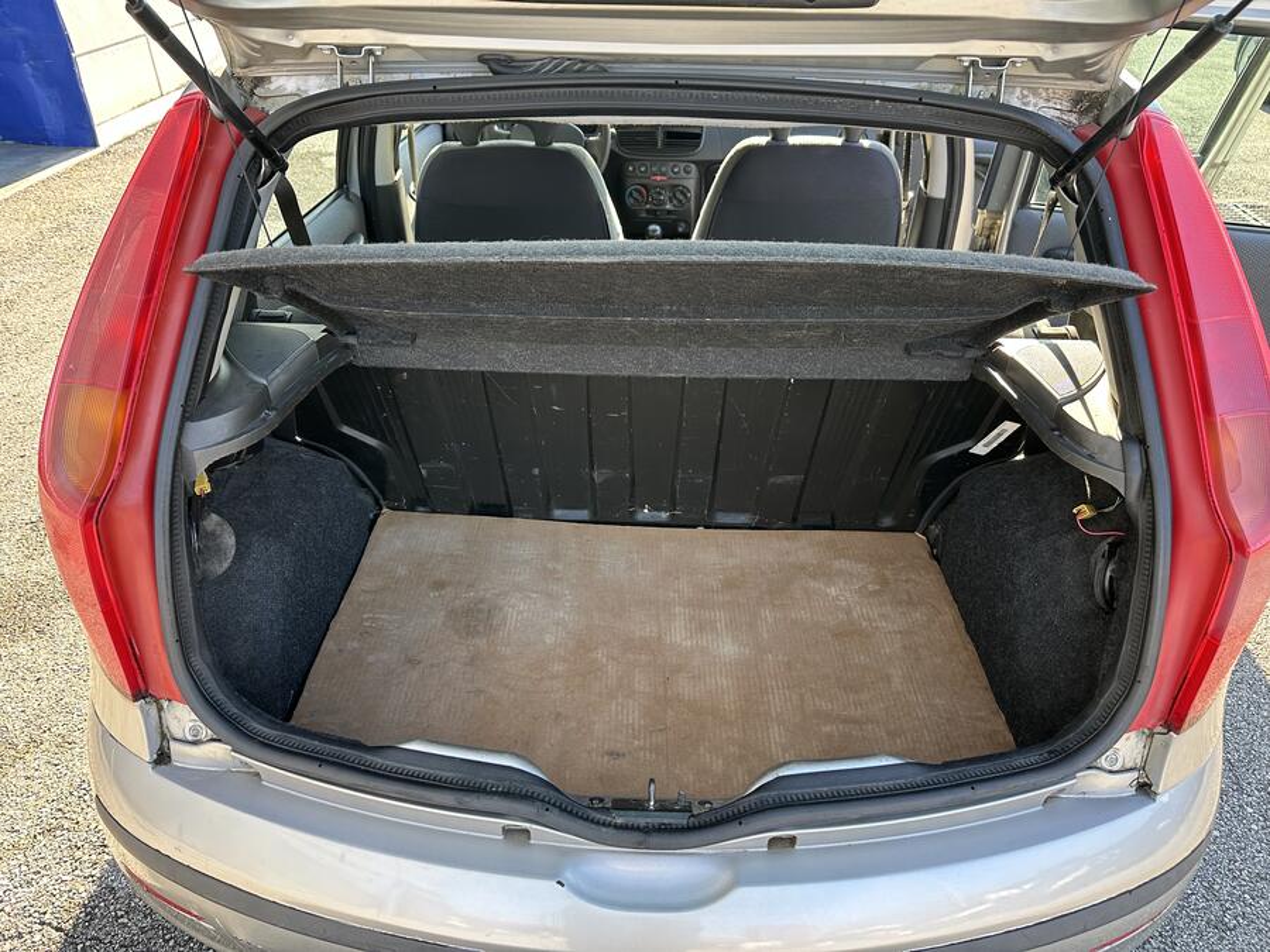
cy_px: 476
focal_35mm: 24
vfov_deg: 56.8
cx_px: 635
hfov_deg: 71.6
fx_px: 881
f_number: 1.78
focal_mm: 6.86
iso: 100
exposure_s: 1/165
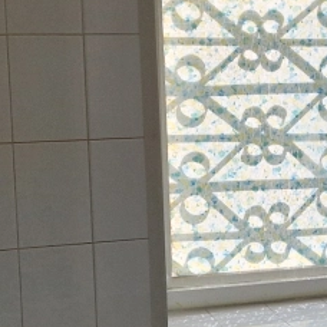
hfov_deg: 14.7
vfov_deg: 15.6
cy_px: 140
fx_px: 1197
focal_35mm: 112
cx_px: 460
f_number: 1.8
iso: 50
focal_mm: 5.4
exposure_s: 1/239
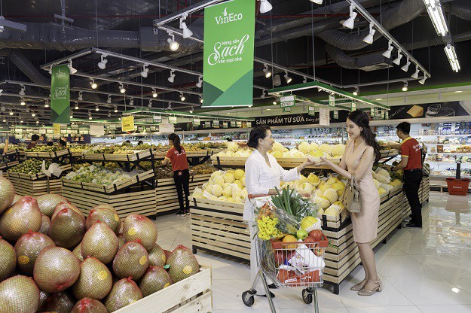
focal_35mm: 24
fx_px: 314
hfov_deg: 73.8
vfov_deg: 53.1
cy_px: 156
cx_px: 236
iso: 200
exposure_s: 1/40
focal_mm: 24
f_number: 5
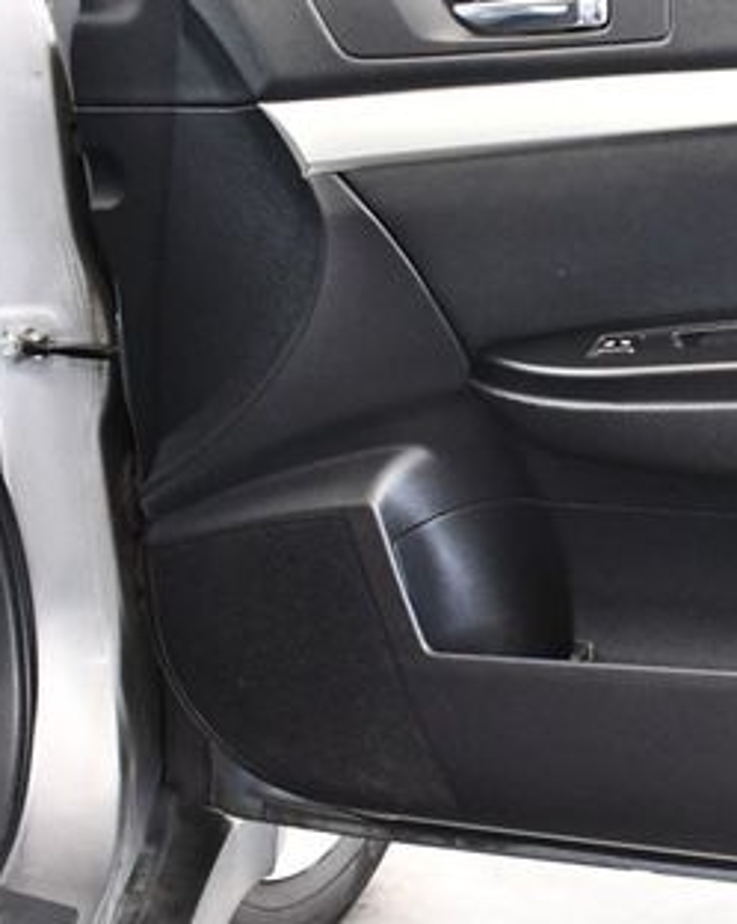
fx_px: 2212
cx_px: 882
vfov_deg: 23.6
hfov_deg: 18.0
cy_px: 397
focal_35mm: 81
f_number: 3.8
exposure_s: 1/60
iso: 4500
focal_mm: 21
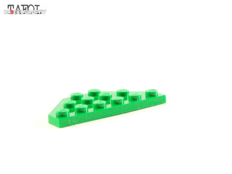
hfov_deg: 16.8
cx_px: 116
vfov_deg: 12.7
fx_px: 784
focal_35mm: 117
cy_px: 87
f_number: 3.6
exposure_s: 1/45
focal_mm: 19.4
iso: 400
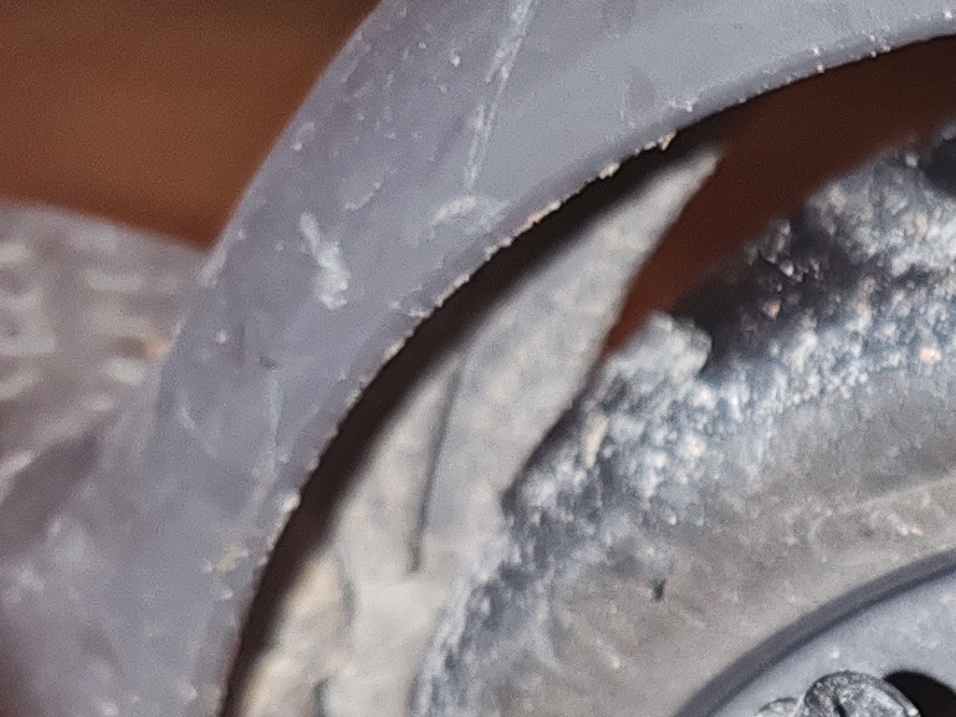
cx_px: 1370
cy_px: 1206
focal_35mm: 93
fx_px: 2568
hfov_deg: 18.9
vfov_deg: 14.4
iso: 1000
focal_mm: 6.12
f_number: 1.9
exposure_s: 1/50
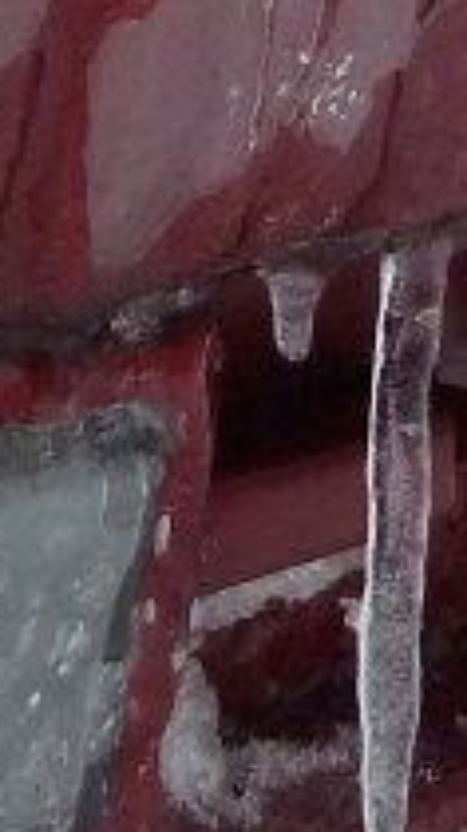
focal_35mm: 133
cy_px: 28
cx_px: 669
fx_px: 2930
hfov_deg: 8.9
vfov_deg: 15.9
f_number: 3.3
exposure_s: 1/30
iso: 400
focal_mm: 4.1
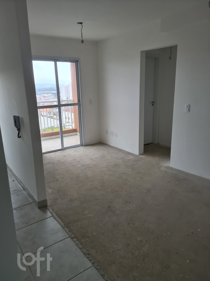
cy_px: 140
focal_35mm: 26
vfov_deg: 67.3
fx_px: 210
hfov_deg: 53.1
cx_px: 105
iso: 64
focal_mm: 5.4
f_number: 1.8
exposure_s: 1/120
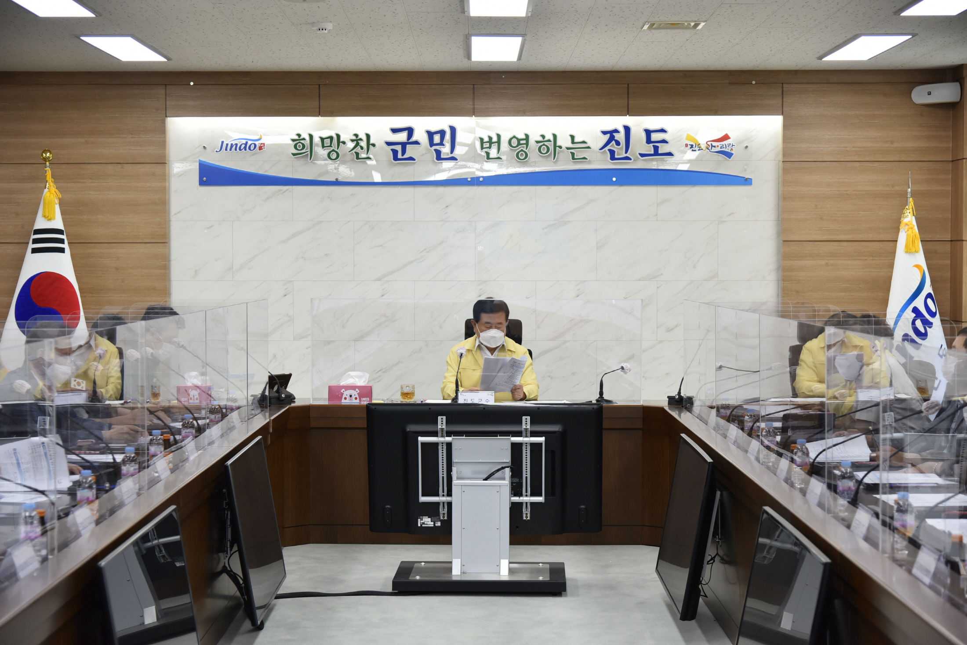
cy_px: 322
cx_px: 484
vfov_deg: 20.6
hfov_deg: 30.5
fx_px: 1773
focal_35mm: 66
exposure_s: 1/125
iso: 800
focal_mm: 66
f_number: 4.5
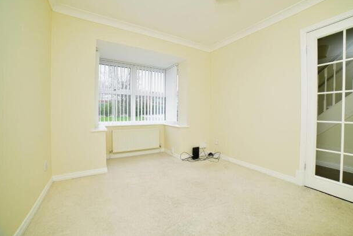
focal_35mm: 15
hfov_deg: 100.3
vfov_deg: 77.3
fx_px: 147
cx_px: 186
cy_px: 111
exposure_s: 1/8
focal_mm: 14
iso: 200
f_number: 8
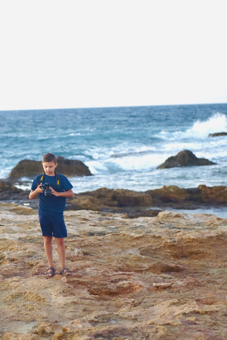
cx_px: 114
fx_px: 661
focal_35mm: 70
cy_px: 170
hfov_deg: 19.5
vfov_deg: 28.8
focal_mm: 70
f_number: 2.8
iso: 250
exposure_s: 1/500
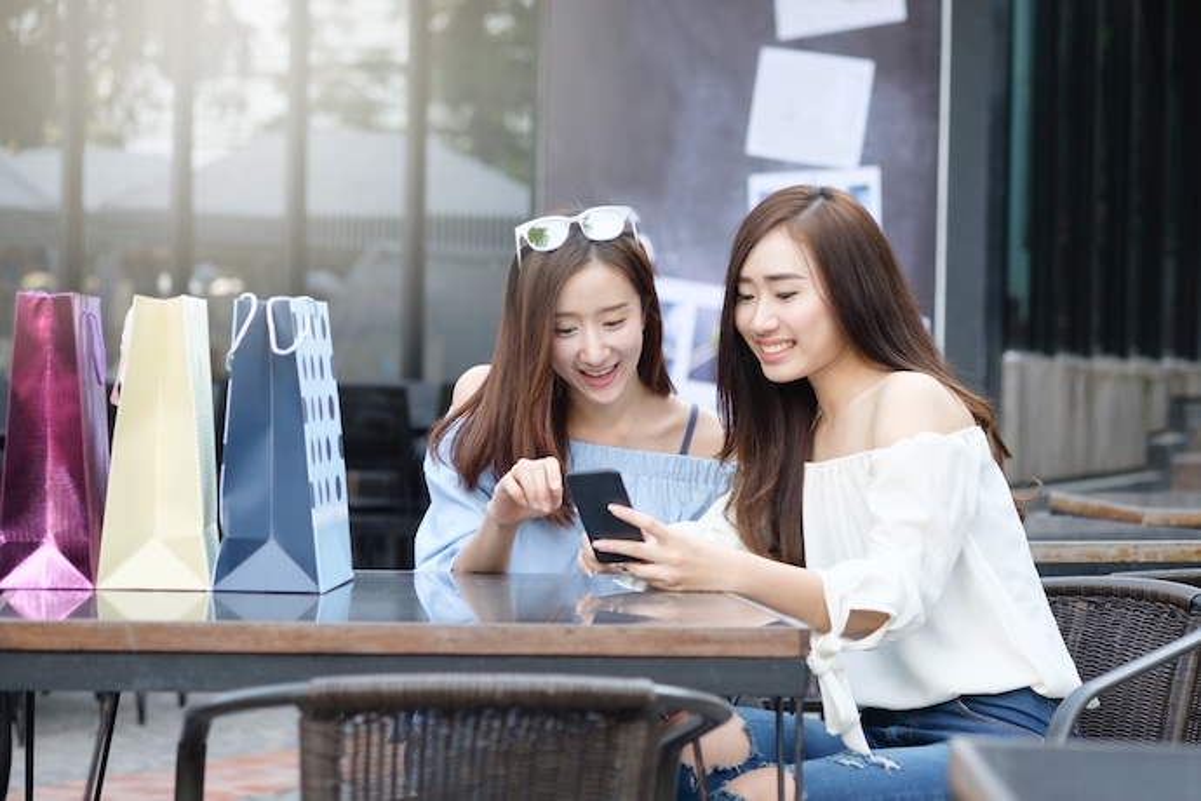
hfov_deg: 22.6
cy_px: 400
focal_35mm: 90
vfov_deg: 15.2
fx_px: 3002
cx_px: 600
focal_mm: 60
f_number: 2.8
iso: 200
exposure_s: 1/250
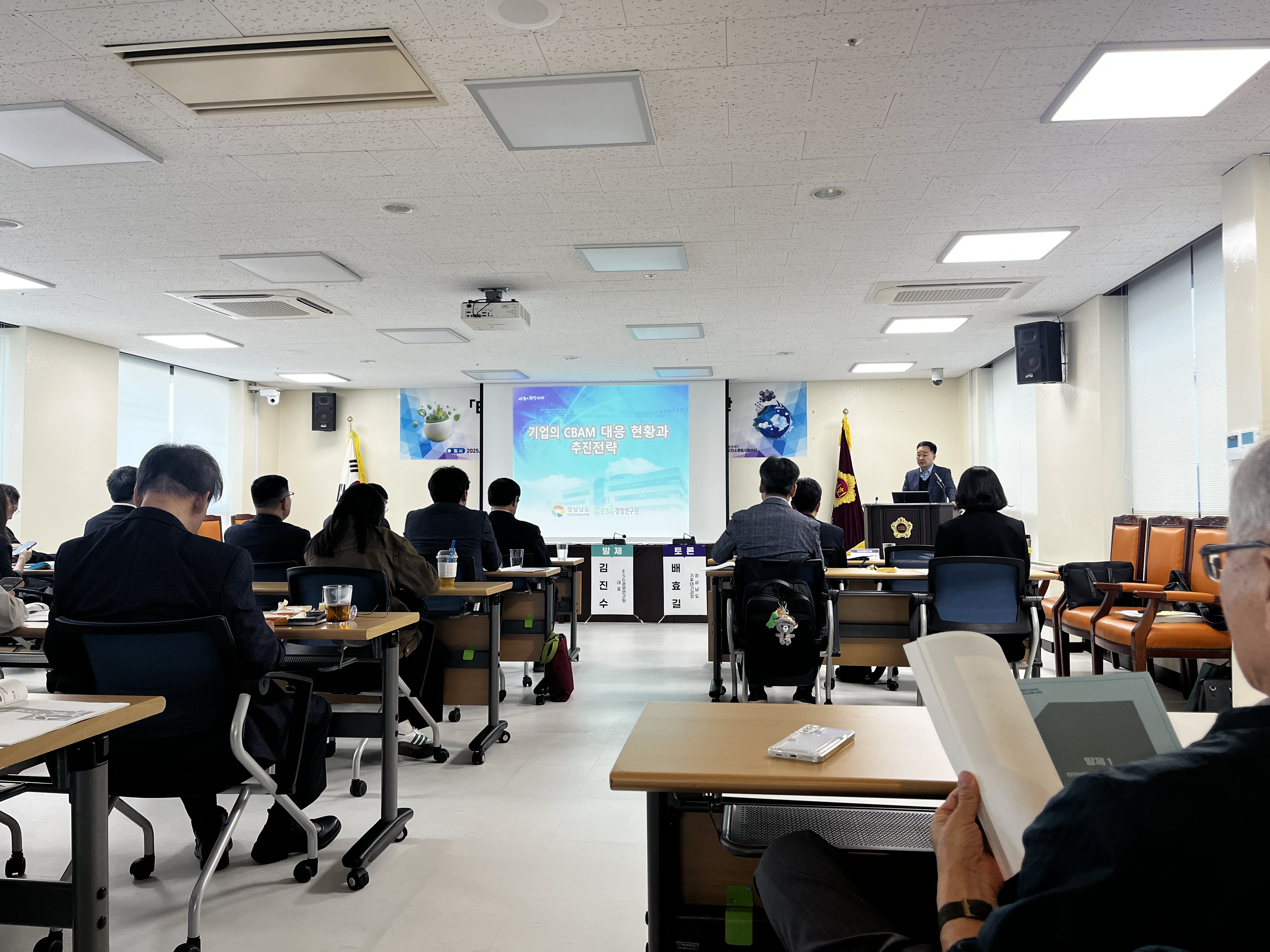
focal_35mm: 26
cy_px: 476
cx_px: 635
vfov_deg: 53.1
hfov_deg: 67.3
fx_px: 954
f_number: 1.6
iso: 80
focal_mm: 5.1
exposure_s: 1/120
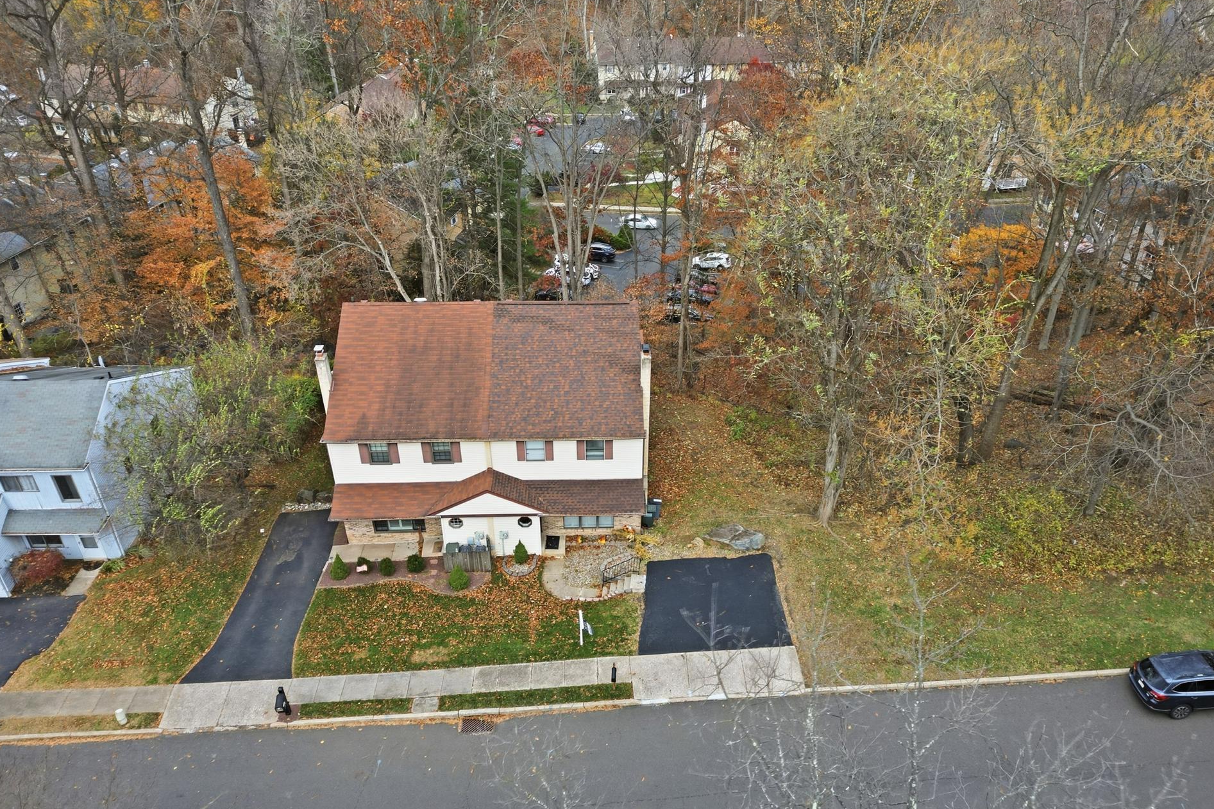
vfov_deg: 47.9
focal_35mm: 27
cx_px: 621
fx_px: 910
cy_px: 432
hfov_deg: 67.4
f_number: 1.7
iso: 100
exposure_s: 1/40
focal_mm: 6.7
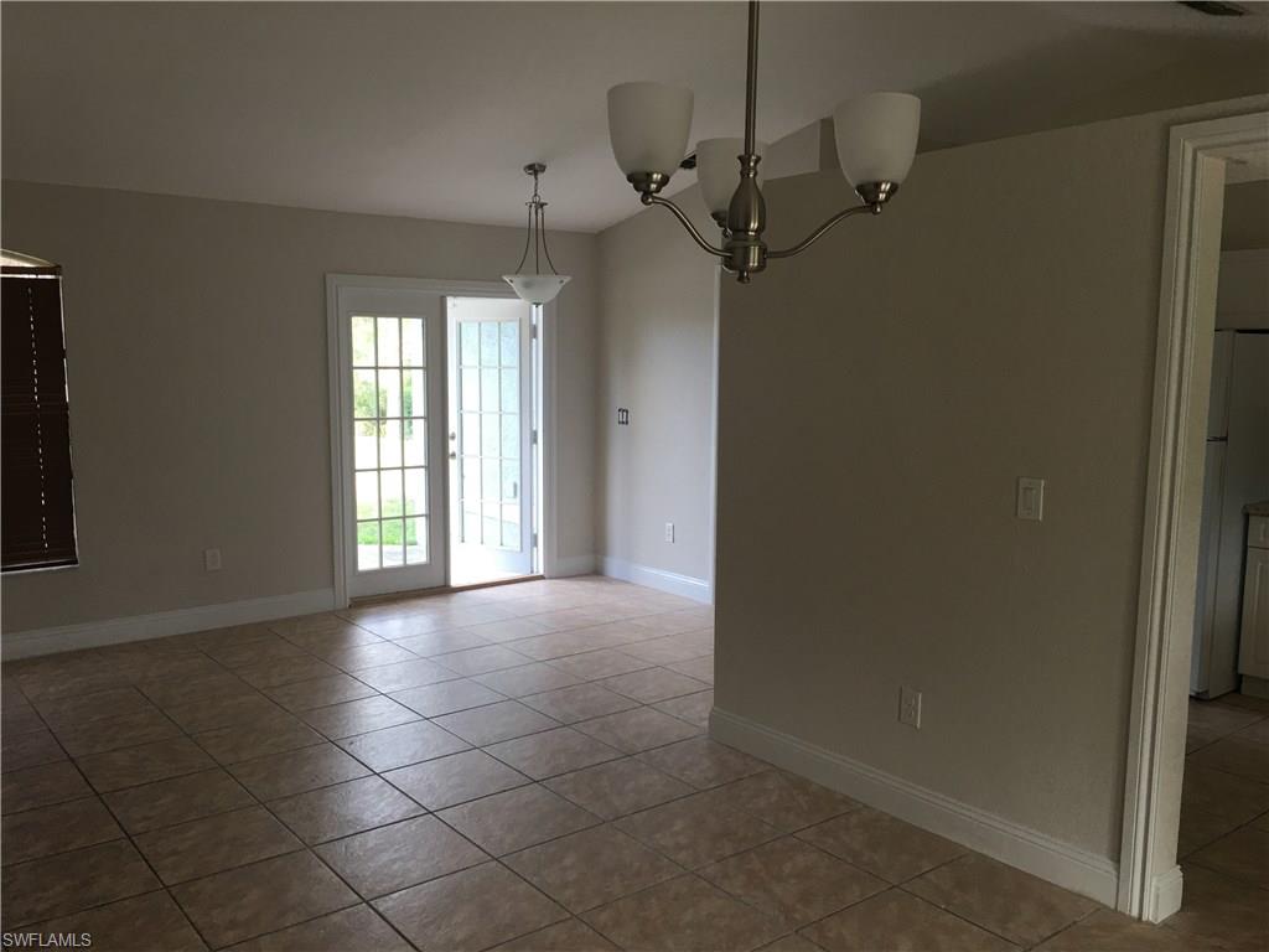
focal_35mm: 29
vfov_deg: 48.2
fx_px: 1063
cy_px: 476
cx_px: 634
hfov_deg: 61.7
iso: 25
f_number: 2.2
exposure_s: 1/40
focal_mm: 4.15
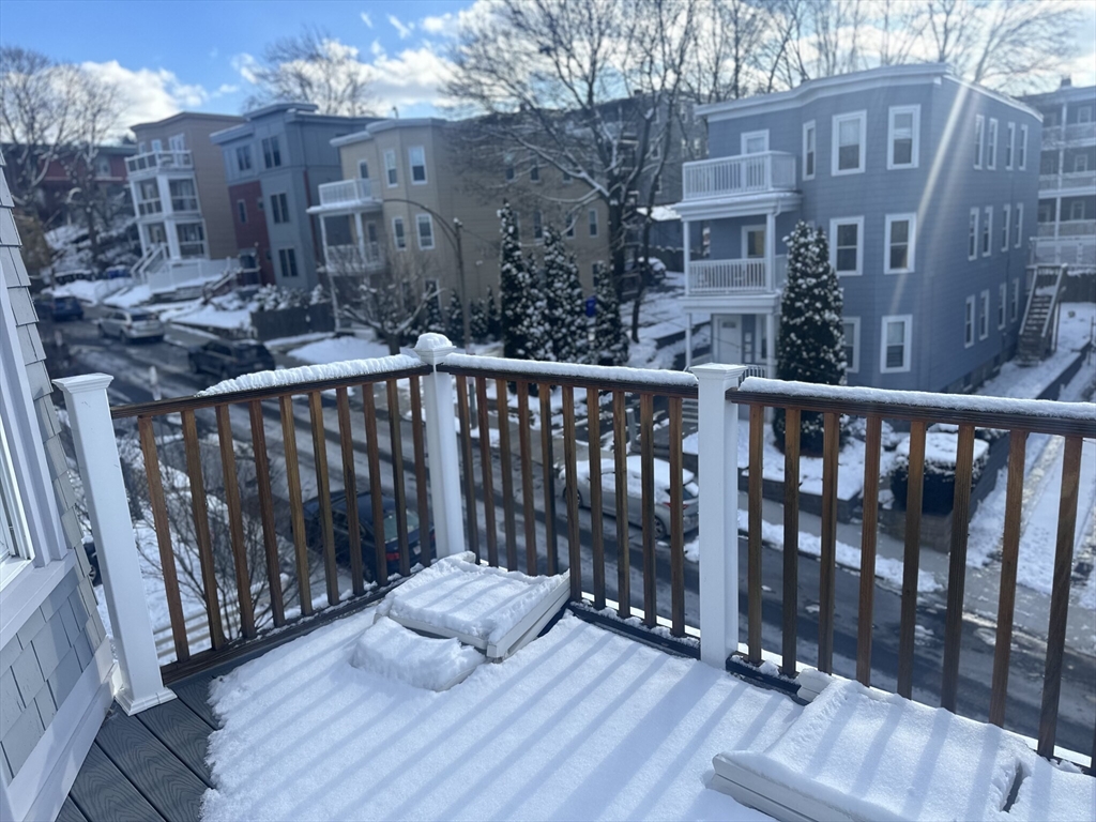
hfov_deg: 71.6
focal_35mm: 24
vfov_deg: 56.8
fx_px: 760
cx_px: 548
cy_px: 411
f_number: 1.78
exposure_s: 1/1916
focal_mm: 6.86
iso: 80
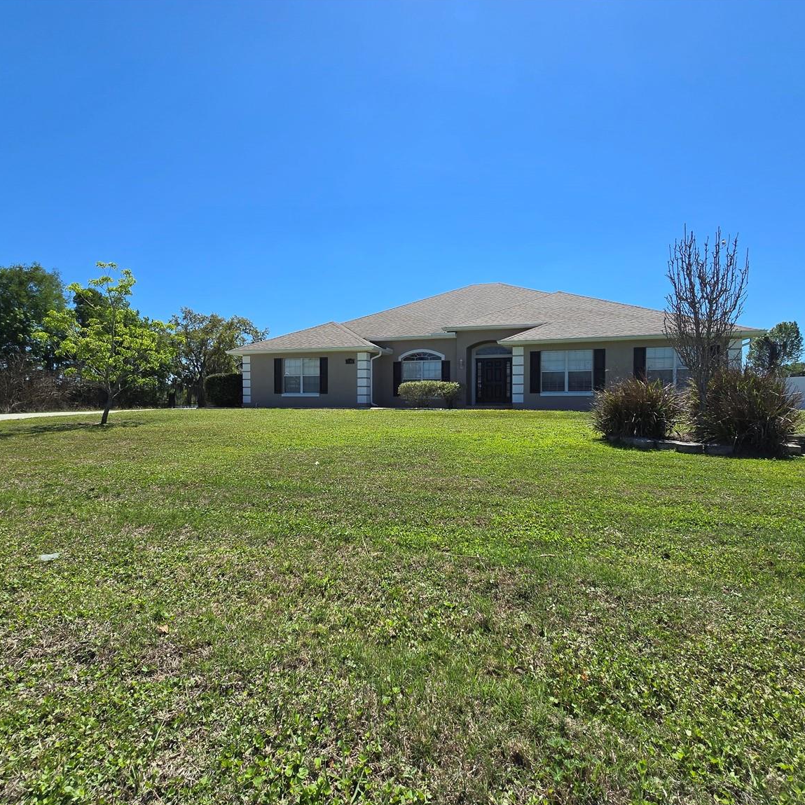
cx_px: 412
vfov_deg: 87.4
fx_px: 421
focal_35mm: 16
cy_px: 417
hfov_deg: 87.4
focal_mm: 2.2
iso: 50
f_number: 2.2
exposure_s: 1/3100
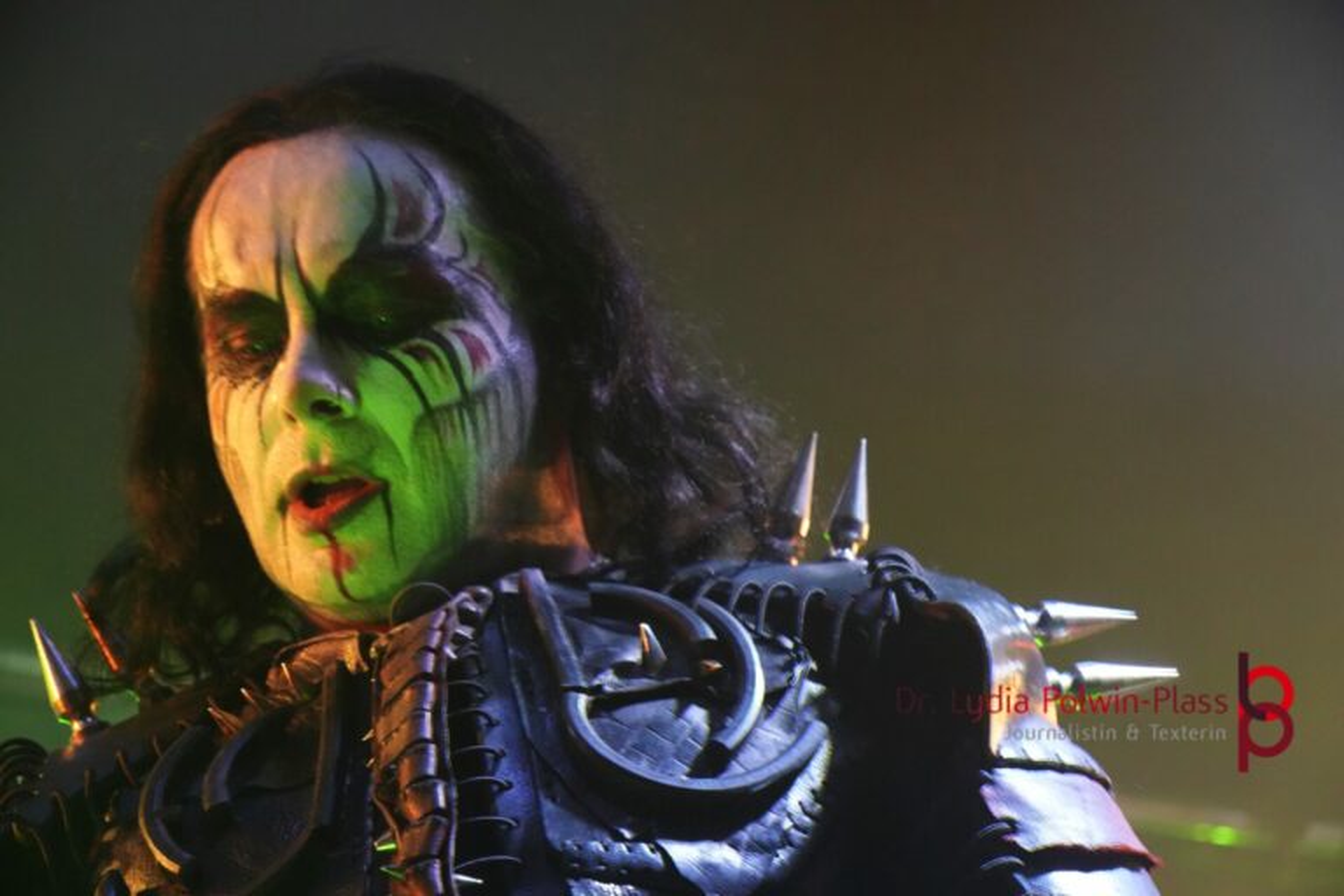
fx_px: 3080
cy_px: 448
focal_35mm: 82
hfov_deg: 24.6
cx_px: 672
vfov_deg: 16.6
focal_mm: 55
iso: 6400
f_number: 4.5
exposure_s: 1/100
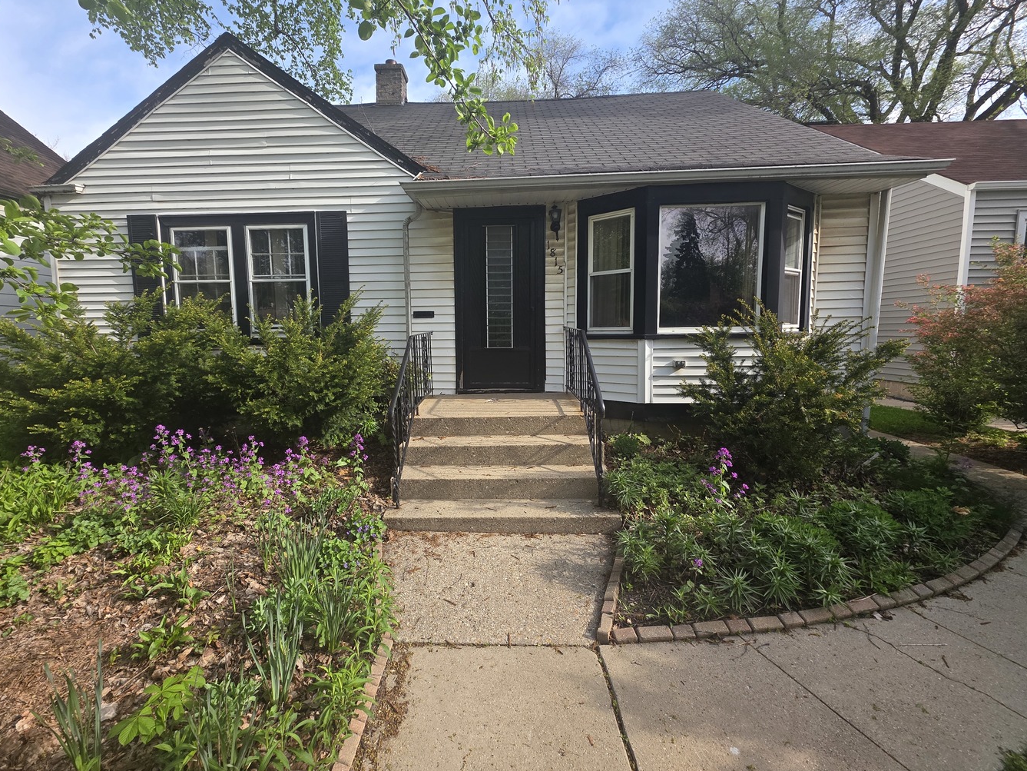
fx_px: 415
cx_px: 482
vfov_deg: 85.7
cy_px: 372
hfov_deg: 101.9
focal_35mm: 14
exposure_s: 1/2000
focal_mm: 2.2
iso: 125
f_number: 1.9
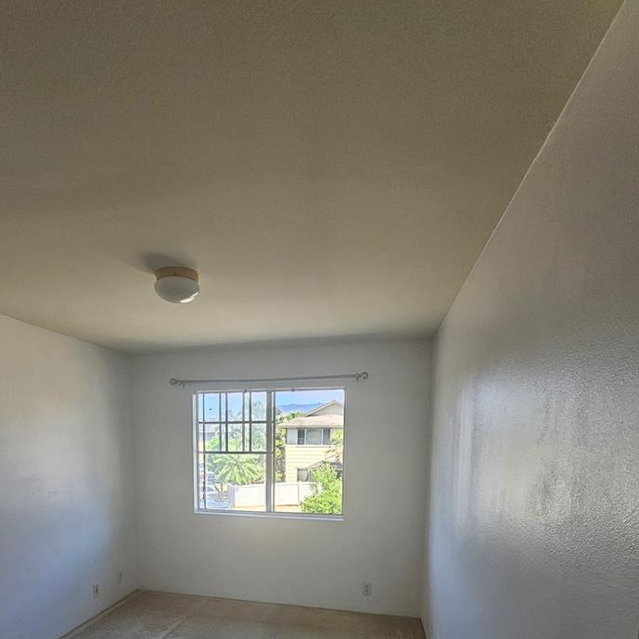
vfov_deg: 69.1
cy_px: 491
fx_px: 418
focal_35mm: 20
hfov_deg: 73.8
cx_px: 248
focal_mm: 2.2
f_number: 2.2
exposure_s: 1/149
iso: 64
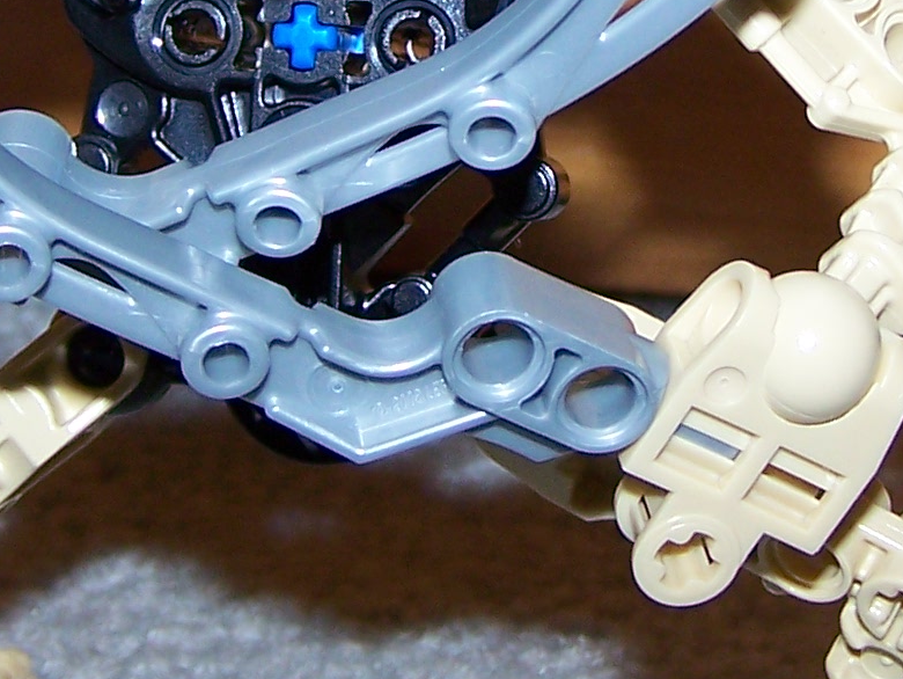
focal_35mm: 138
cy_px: -80
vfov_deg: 10.6
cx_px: 508
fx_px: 3602
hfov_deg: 14.3
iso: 80
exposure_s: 1/60
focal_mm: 6.3
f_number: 2.8
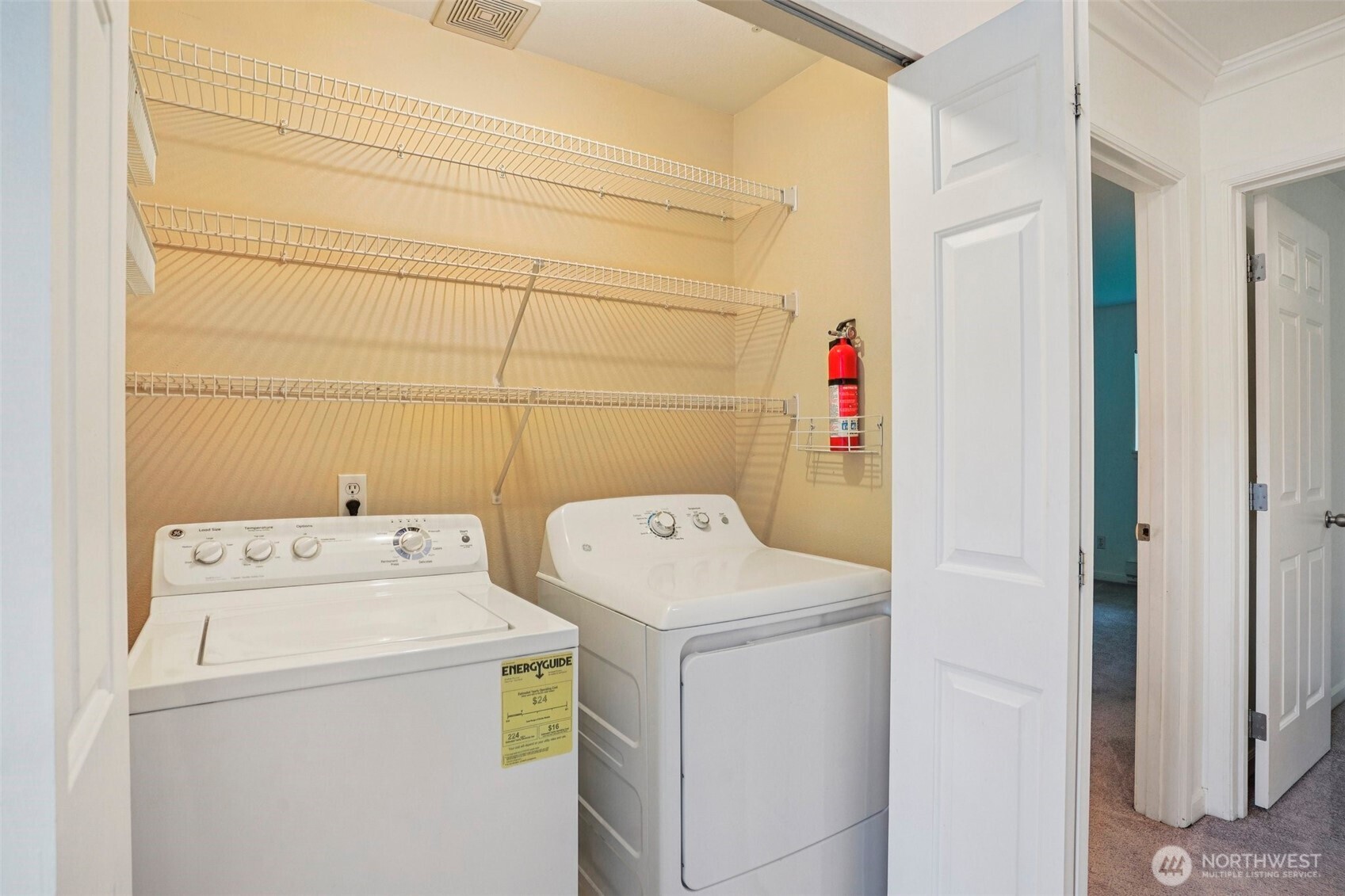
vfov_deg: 70.4
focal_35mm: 17
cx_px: 672
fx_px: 635
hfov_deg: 93.3
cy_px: 448
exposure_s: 1/20
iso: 400
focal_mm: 17
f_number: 8
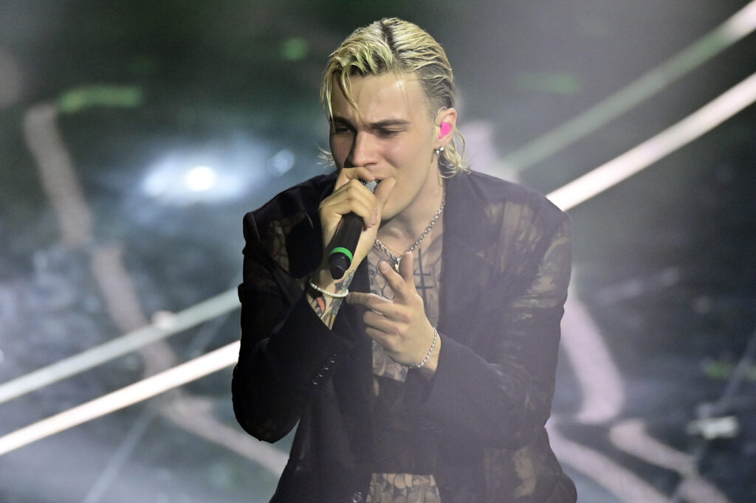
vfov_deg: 4.6
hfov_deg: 6.9
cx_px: 378
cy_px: 252
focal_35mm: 300
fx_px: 6298
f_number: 2.8
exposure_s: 1/640
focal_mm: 300
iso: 4000
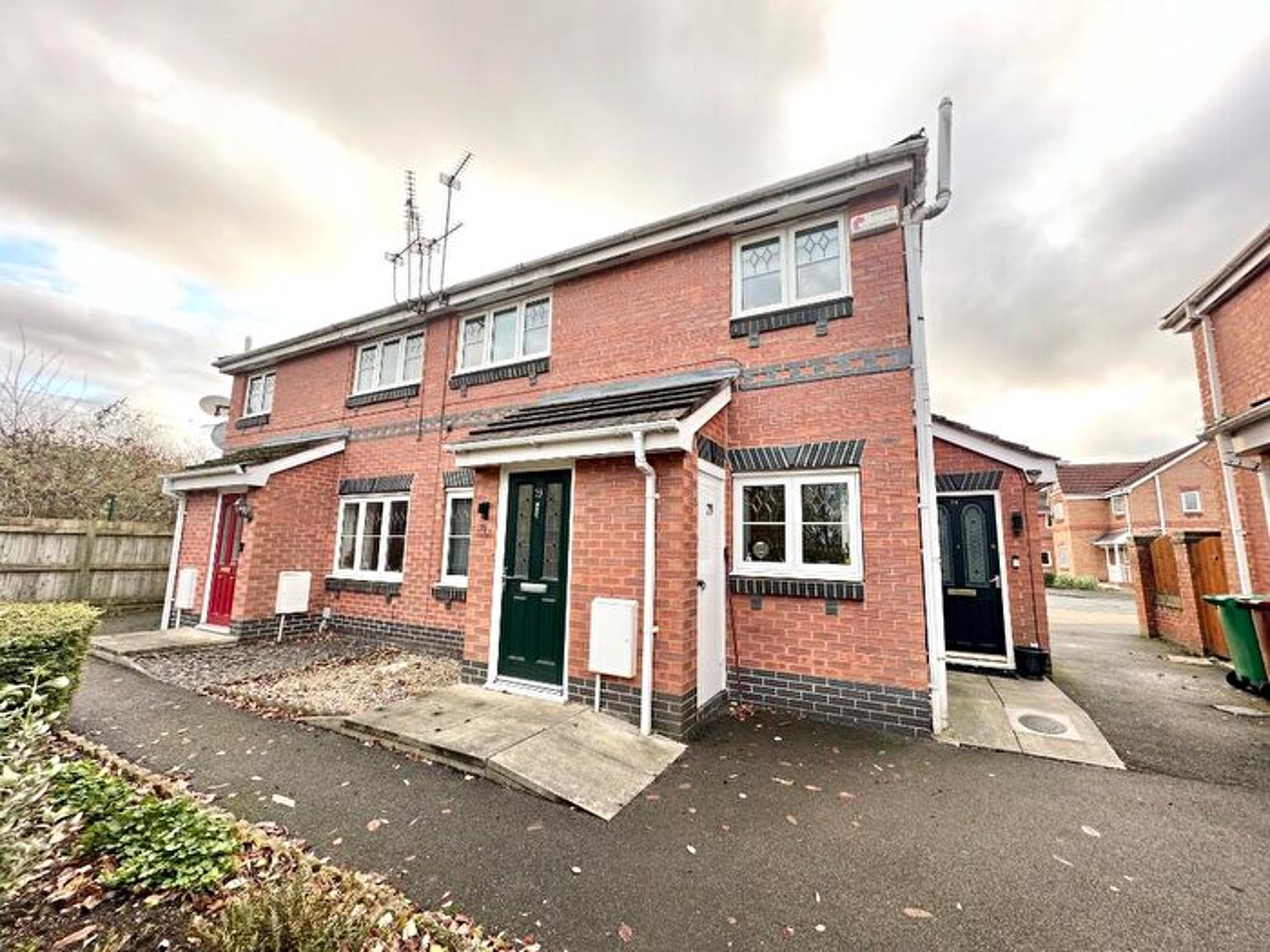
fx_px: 514
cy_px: 476
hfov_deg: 102.1
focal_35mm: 14
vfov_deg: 85.7
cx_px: 635
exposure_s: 1/99
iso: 64
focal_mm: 2.22
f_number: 2.2
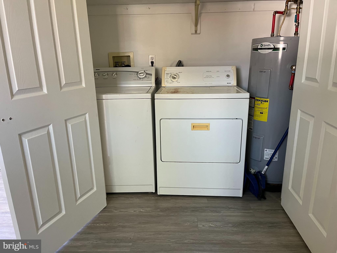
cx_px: 168
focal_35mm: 26
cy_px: 126
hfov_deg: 67.3
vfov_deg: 53.1
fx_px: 253
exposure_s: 1/60
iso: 250
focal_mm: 5.1
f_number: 1.6
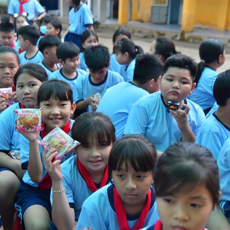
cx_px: 94
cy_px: 115
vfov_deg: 29.1
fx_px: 444
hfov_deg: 29.0
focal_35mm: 59
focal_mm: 46
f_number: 5.6
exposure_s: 1/160
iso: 400
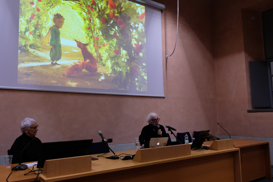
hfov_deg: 63.7
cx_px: 136
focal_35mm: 29
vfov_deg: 45.0
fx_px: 220
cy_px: 91
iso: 1600
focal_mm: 19.6
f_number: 5
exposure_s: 1/60
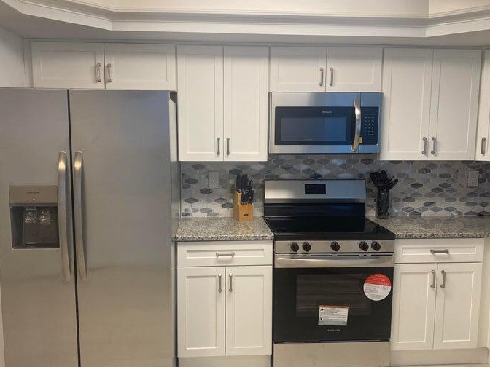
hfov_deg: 55.3
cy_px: 200
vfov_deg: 42.9
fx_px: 467
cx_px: 238
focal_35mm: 33
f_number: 1.8
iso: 100
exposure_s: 1/120
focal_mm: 4.25
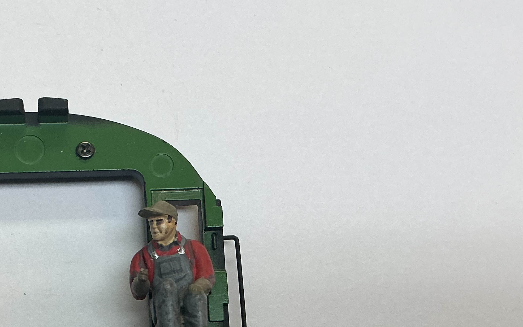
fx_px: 798
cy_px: 319
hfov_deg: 34.9
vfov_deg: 22.3
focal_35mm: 56
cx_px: 86
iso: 40
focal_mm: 3
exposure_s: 1/120
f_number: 1.8
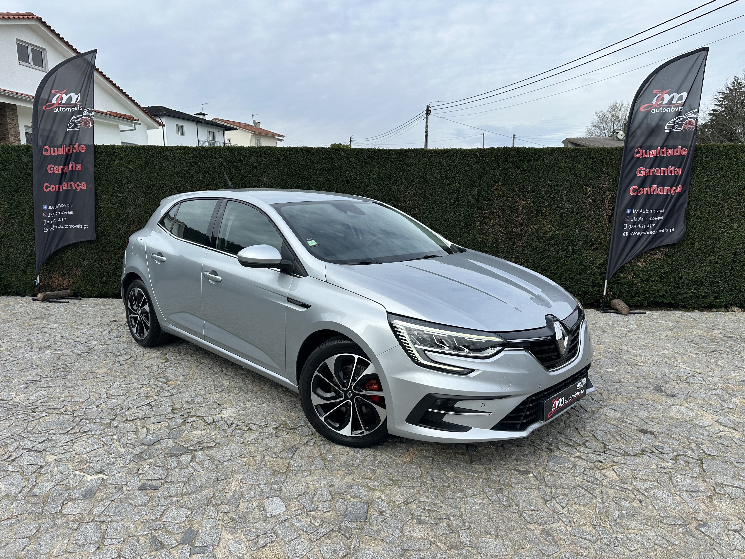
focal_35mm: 24
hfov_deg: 71.6
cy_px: 280
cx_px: 372
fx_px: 517
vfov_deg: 56.8
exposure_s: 1/1751
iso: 80
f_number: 1.78
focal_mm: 6.86
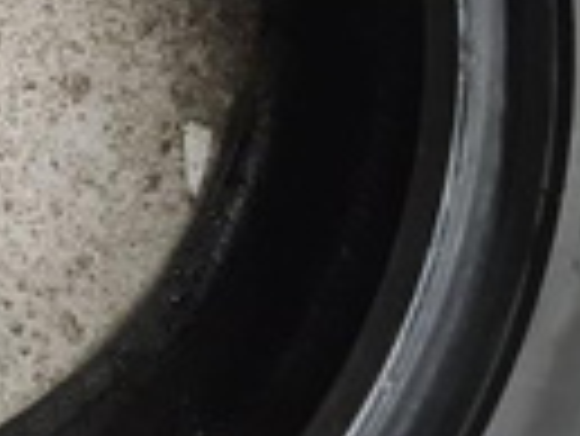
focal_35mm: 87
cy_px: -205
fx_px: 1459
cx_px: -265
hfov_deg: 19.8
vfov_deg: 15.7
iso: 1600
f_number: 1.8
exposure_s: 1/100
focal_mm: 7
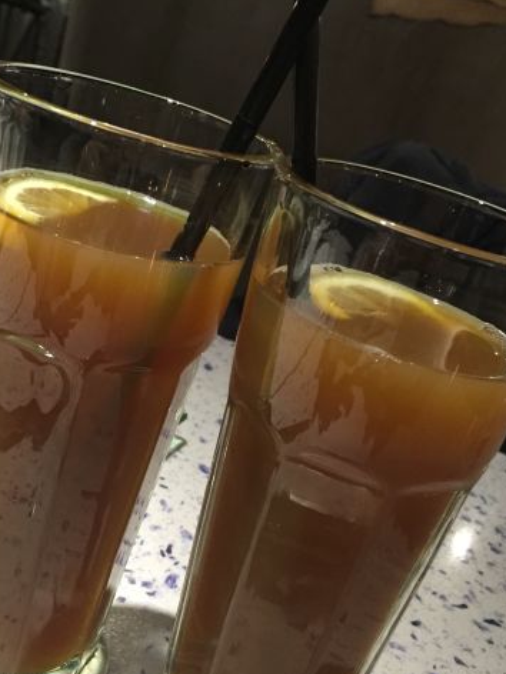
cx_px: 225
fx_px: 838
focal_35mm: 43
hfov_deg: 33.6
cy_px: 396
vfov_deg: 43.7
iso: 250
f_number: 2.2
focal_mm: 4.15
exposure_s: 1/25
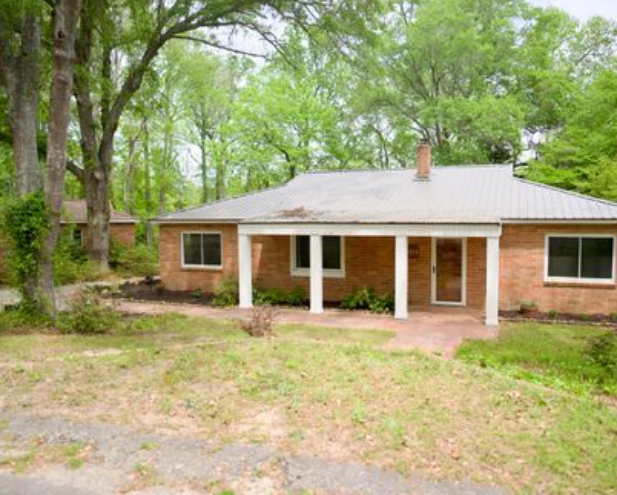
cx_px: 327
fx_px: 512
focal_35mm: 28
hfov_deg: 62.1
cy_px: 247
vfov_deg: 51.6
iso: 100
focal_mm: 24
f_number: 1.6
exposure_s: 1/4000
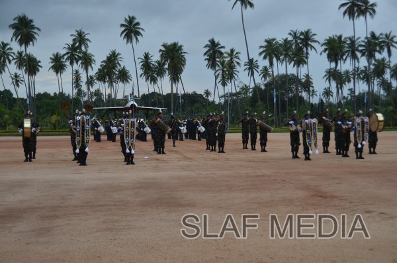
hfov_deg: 37.0
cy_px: 132
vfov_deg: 24.9
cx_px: 198
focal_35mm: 54
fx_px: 594
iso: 400
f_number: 4.5
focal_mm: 36
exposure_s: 1/80
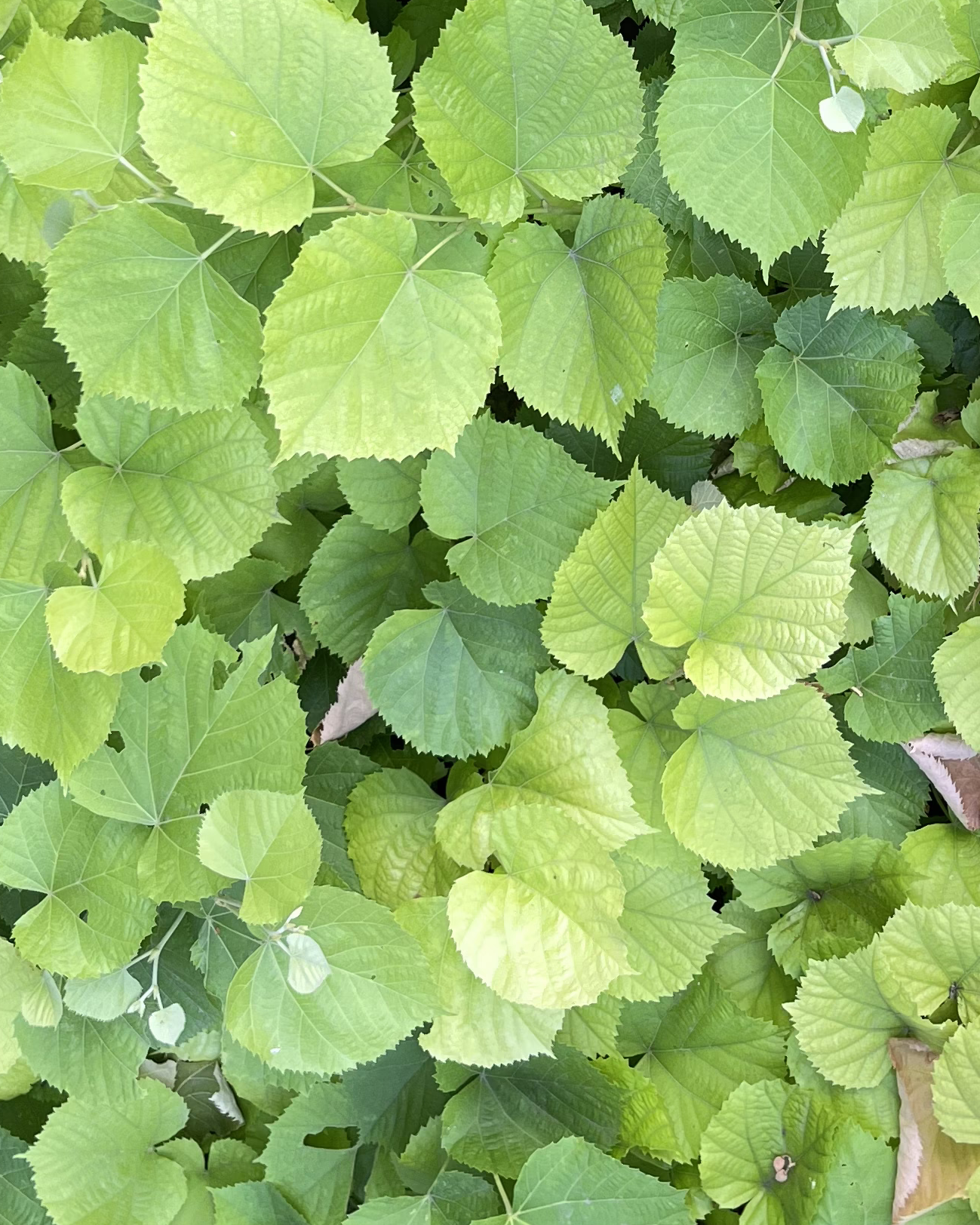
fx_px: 2284
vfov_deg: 28.8
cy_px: 111
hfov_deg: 24.2
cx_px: 601
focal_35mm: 63
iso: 50
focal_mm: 5.1
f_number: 1.6
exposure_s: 1/121
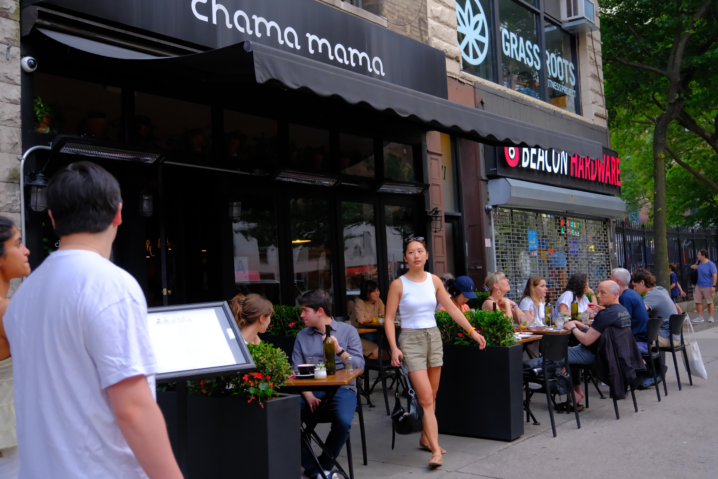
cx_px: 359
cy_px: 240
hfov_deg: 49.6
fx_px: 778
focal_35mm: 39
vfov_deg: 34.2
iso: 1600
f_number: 4
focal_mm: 26
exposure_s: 1/640
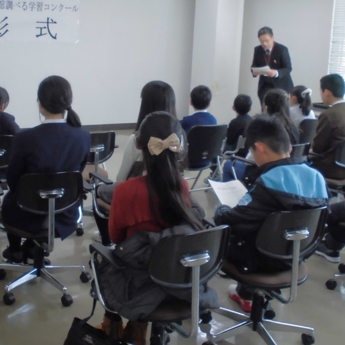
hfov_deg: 34.3
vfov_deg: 34.3
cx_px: 112
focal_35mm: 49
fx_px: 553
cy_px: 108
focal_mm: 5.3
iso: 200
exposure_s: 1/60
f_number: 3.7
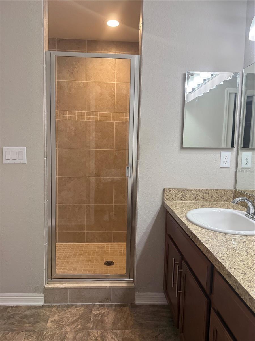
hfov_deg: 56.8
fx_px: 236
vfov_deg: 71.6
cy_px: 170
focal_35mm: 24
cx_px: 128
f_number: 1.78
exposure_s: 1/120
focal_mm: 6.76
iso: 125
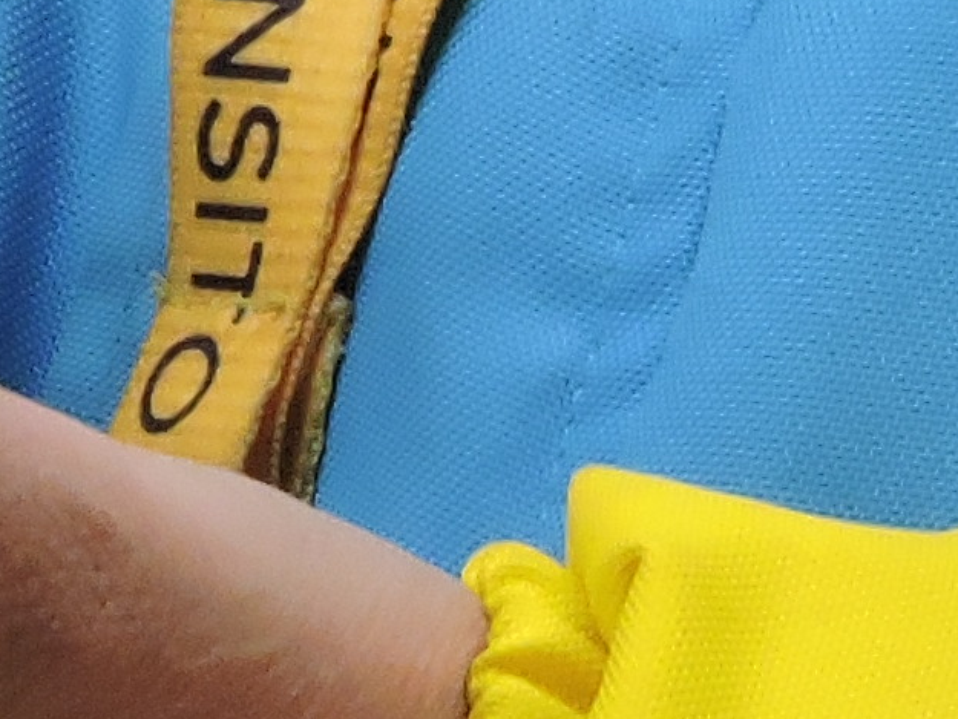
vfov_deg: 1.9
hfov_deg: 2.6
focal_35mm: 774
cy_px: 811
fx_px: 21425
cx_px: -624
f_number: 4.2
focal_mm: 18.7
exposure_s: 1/60
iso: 400
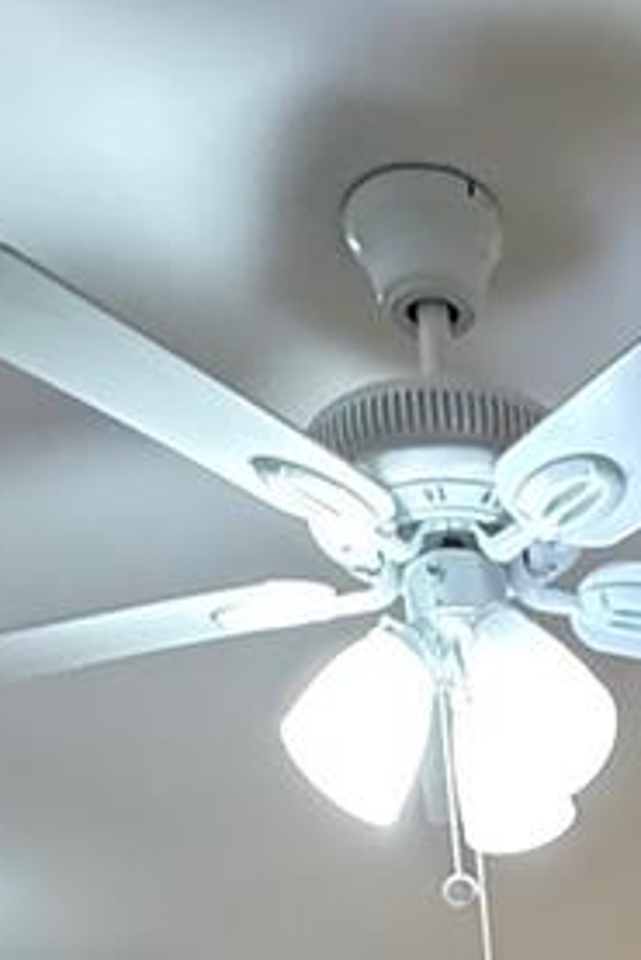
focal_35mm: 63
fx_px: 1680
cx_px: 787
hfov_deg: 20.1
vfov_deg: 19.6
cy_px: 1875
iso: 800
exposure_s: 1/60
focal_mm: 2.22
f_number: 2.2
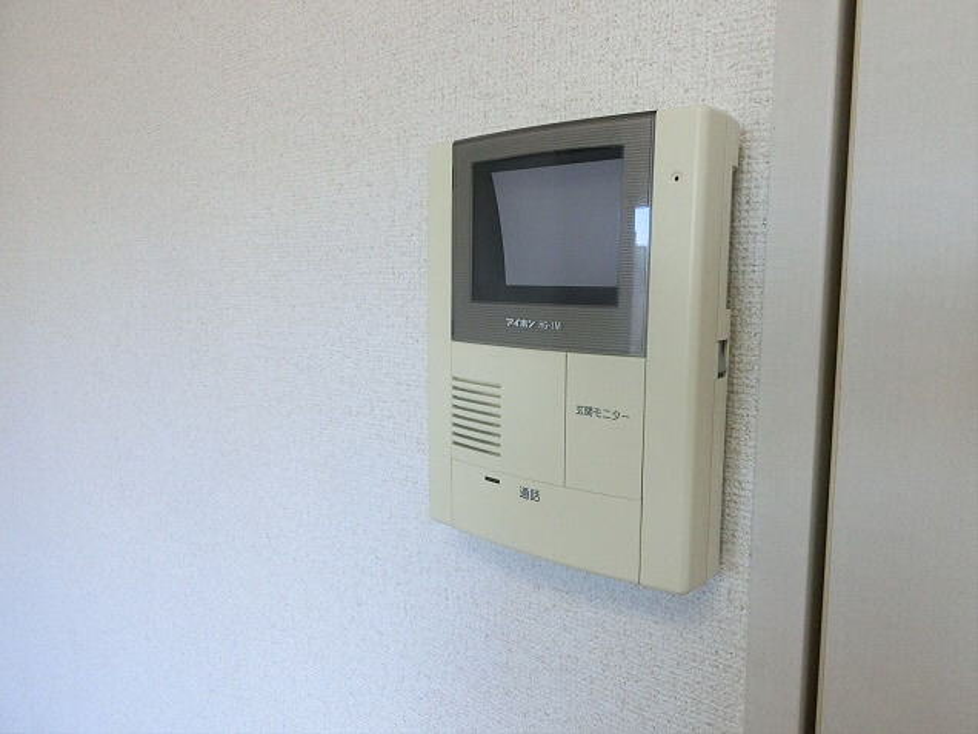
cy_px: 367
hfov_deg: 69.4
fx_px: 706
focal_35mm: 25
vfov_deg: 54.9
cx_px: 489
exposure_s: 1/125
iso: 320
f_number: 3.5
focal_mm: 4.5
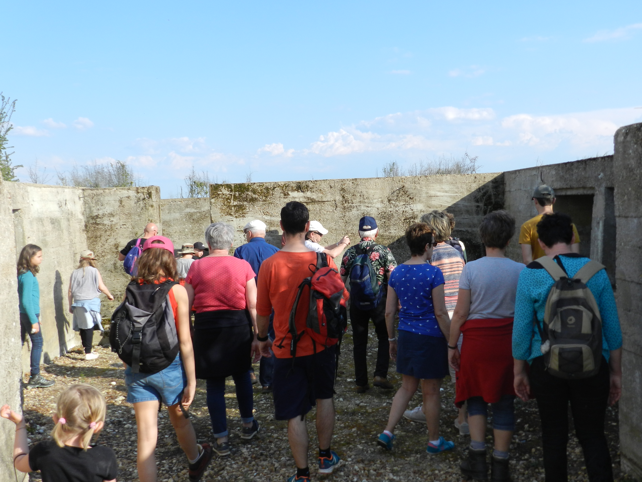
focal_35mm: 38
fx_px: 705
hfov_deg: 49.0
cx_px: 321
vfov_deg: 37.7
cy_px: 241
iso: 160
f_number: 4
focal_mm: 6.7
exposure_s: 1/800
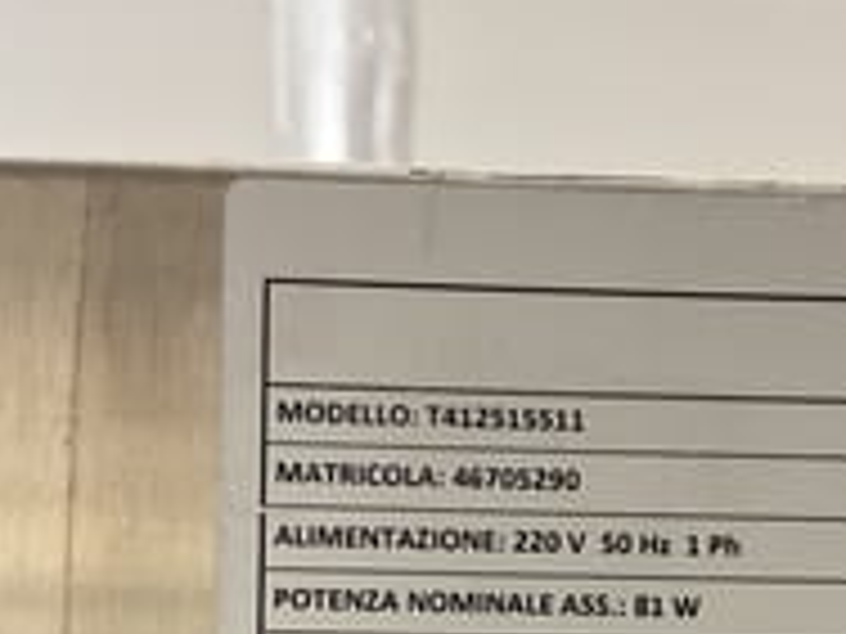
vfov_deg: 18.2
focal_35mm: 77
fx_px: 1882
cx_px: 670
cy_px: 749
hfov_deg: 24.9
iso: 100
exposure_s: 1/50
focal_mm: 3
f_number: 1.8
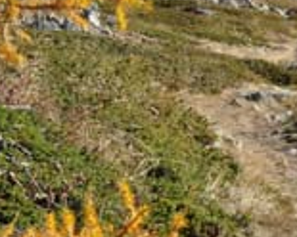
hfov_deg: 14.8
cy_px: 40
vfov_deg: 12.1
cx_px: 328
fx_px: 1118
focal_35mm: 127
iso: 400
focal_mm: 35
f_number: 16
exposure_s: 1/200
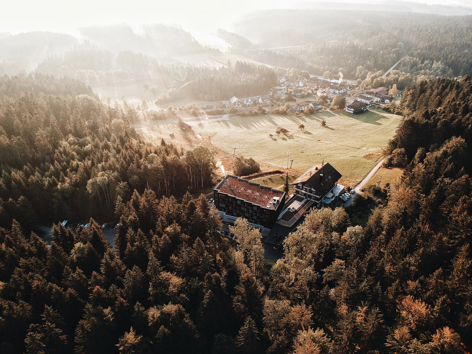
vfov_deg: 54.9
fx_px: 341
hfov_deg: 69.4
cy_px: 177
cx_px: 236
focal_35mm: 25
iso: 100
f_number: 2.6
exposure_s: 1/200
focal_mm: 4.49
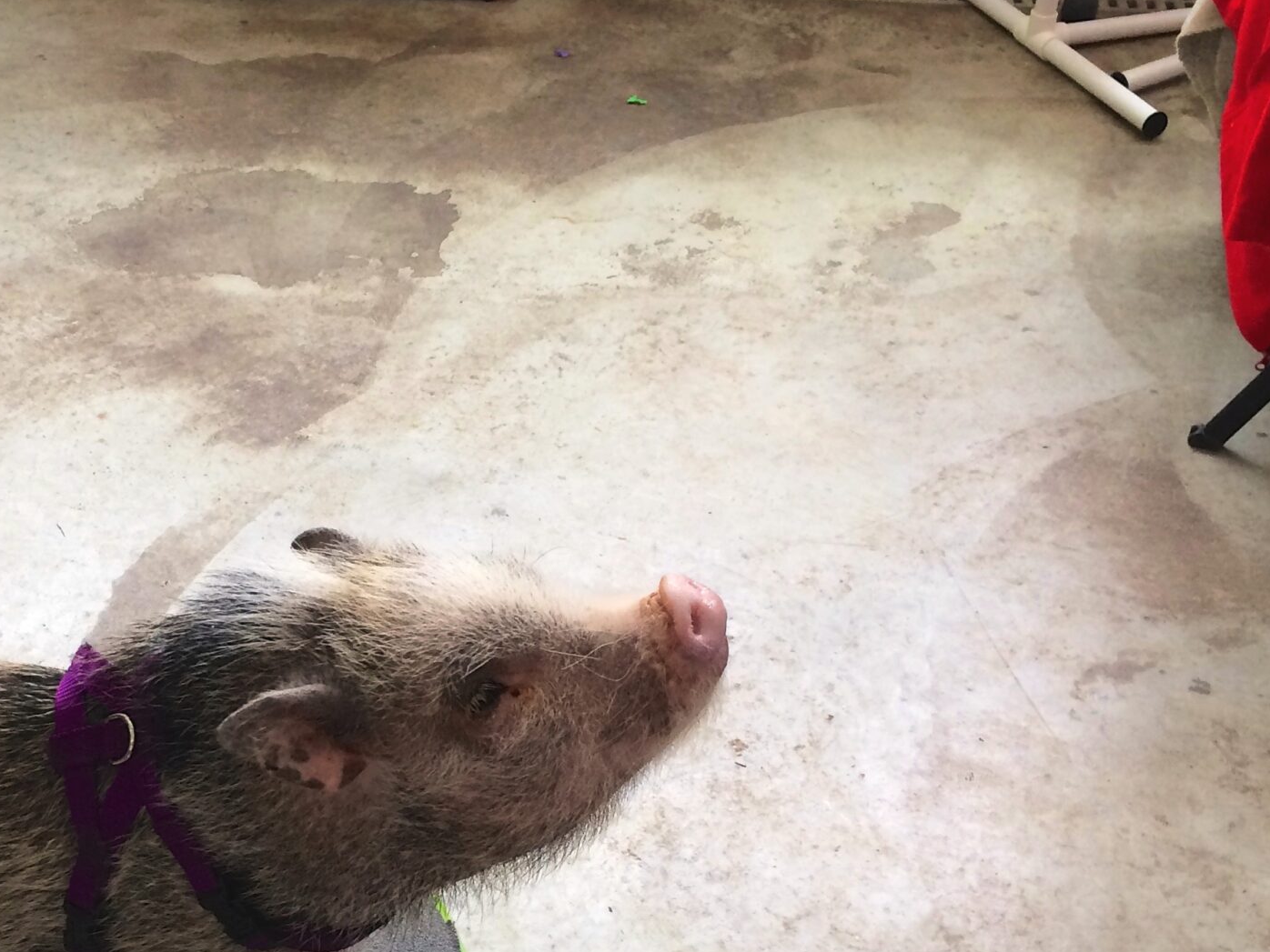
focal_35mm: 55
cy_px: 725
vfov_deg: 26.2
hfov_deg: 34.4
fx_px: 2018
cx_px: 369
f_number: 2.2
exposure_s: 1/30
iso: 40
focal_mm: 4.12
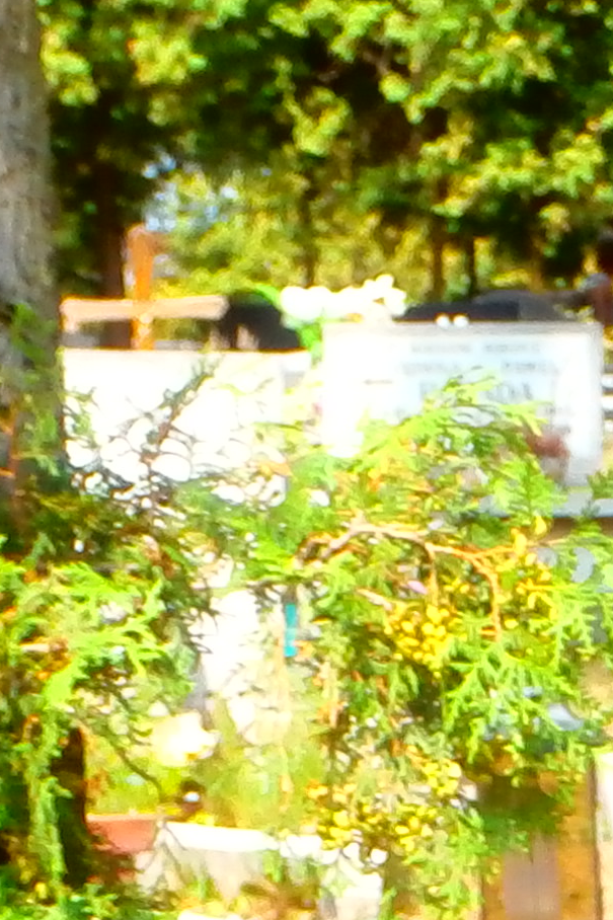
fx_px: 9172
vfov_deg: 5.7
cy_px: 872
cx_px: 1738
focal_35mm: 359
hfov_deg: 3.7
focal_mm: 12.1
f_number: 4.7
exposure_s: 1/160
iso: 100
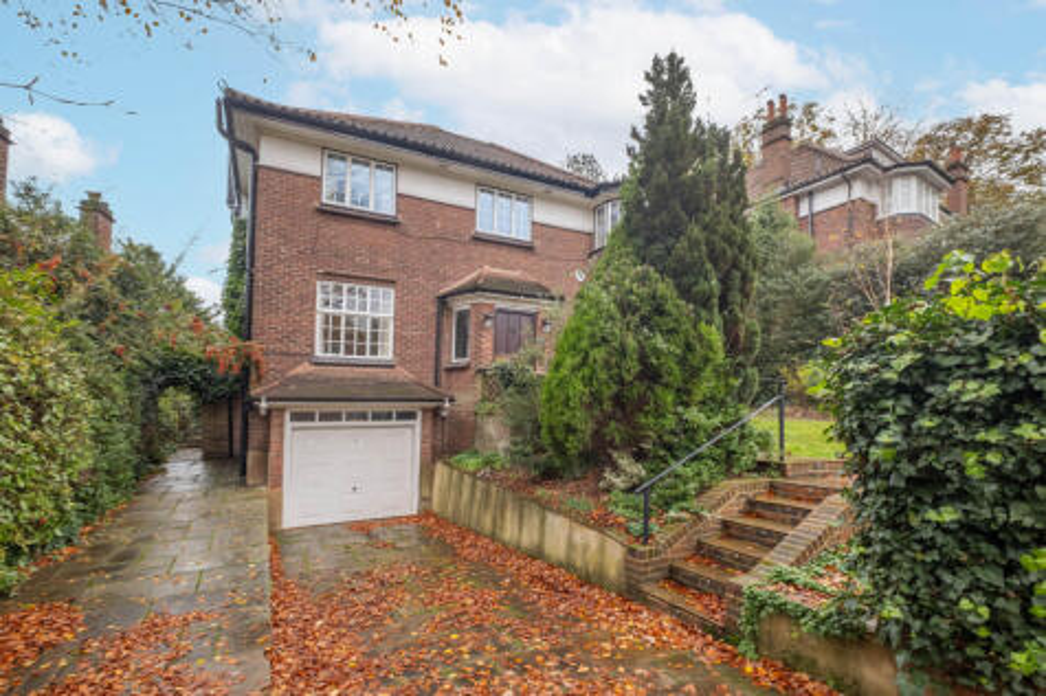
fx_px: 436
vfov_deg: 77.3
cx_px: 523
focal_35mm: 15
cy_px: 348
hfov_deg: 100.4
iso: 400
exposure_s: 1/80
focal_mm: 10
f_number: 6.4
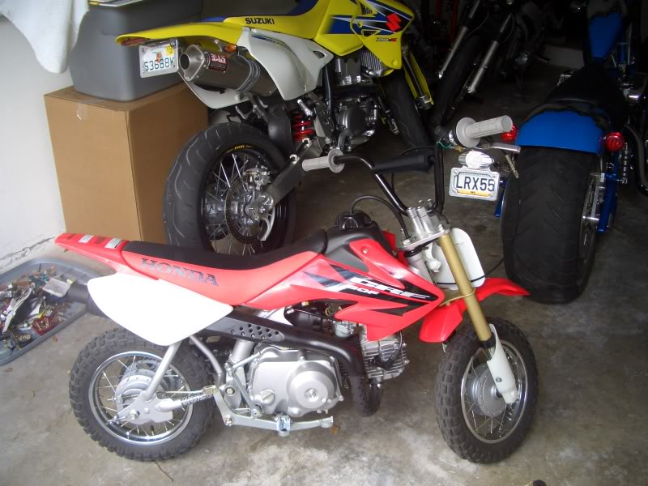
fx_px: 655
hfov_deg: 52.6
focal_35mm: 35
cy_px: 243
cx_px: 324
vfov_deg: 40.7
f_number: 2.6
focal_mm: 5.8
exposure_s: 1/80
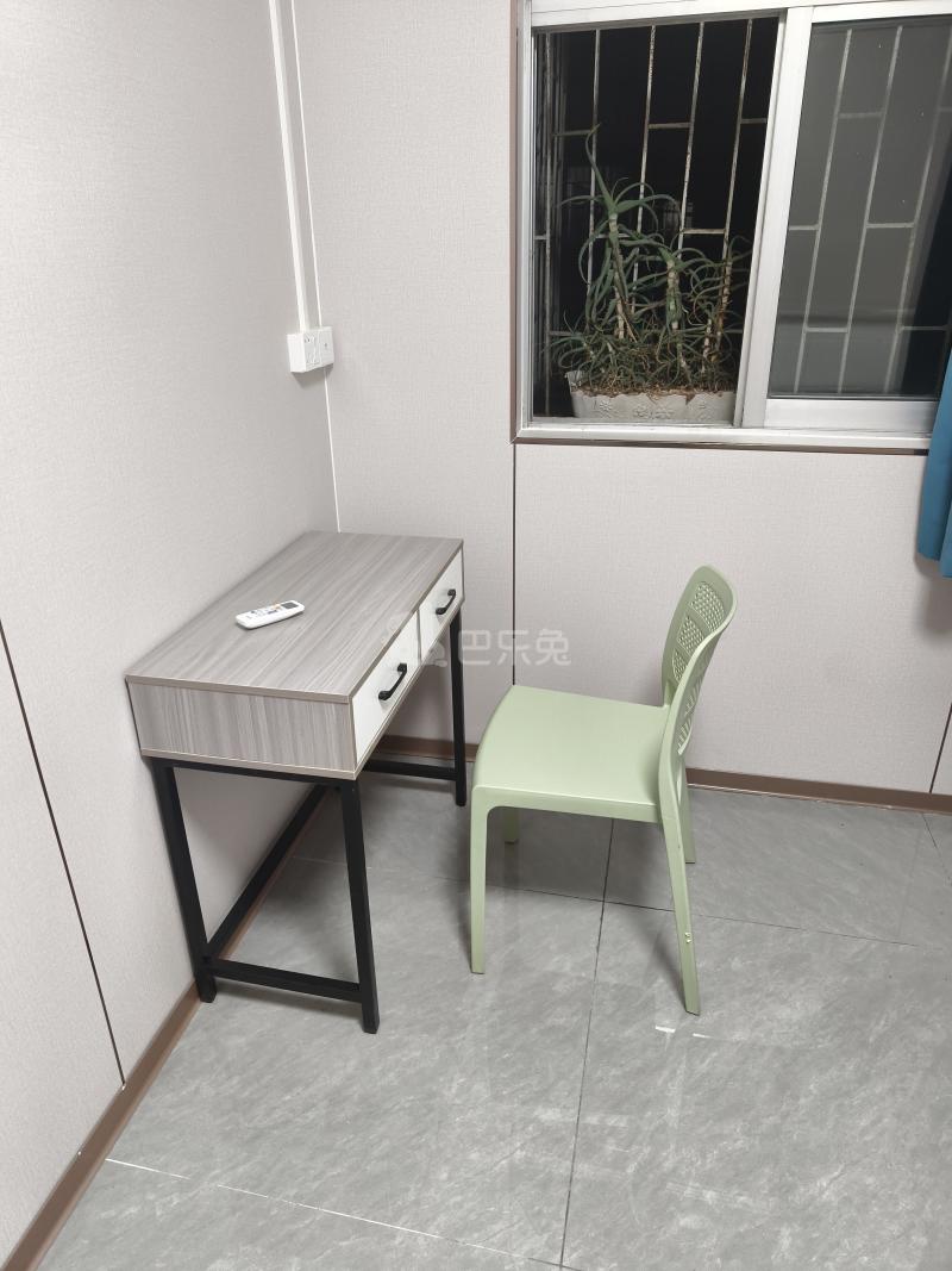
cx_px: 476
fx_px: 844
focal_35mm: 23
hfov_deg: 58.9
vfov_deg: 73.9
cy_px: 636
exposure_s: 1/50
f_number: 1.75
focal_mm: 8.67
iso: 577
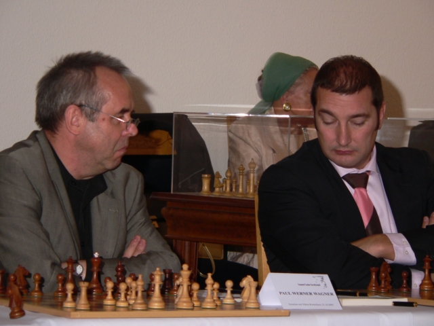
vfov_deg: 7.0
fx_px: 2658
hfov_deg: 9.3
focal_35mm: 212
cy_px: 163
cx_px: 217
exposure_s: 1/60
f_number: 2.8
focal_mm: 35.3
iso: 100
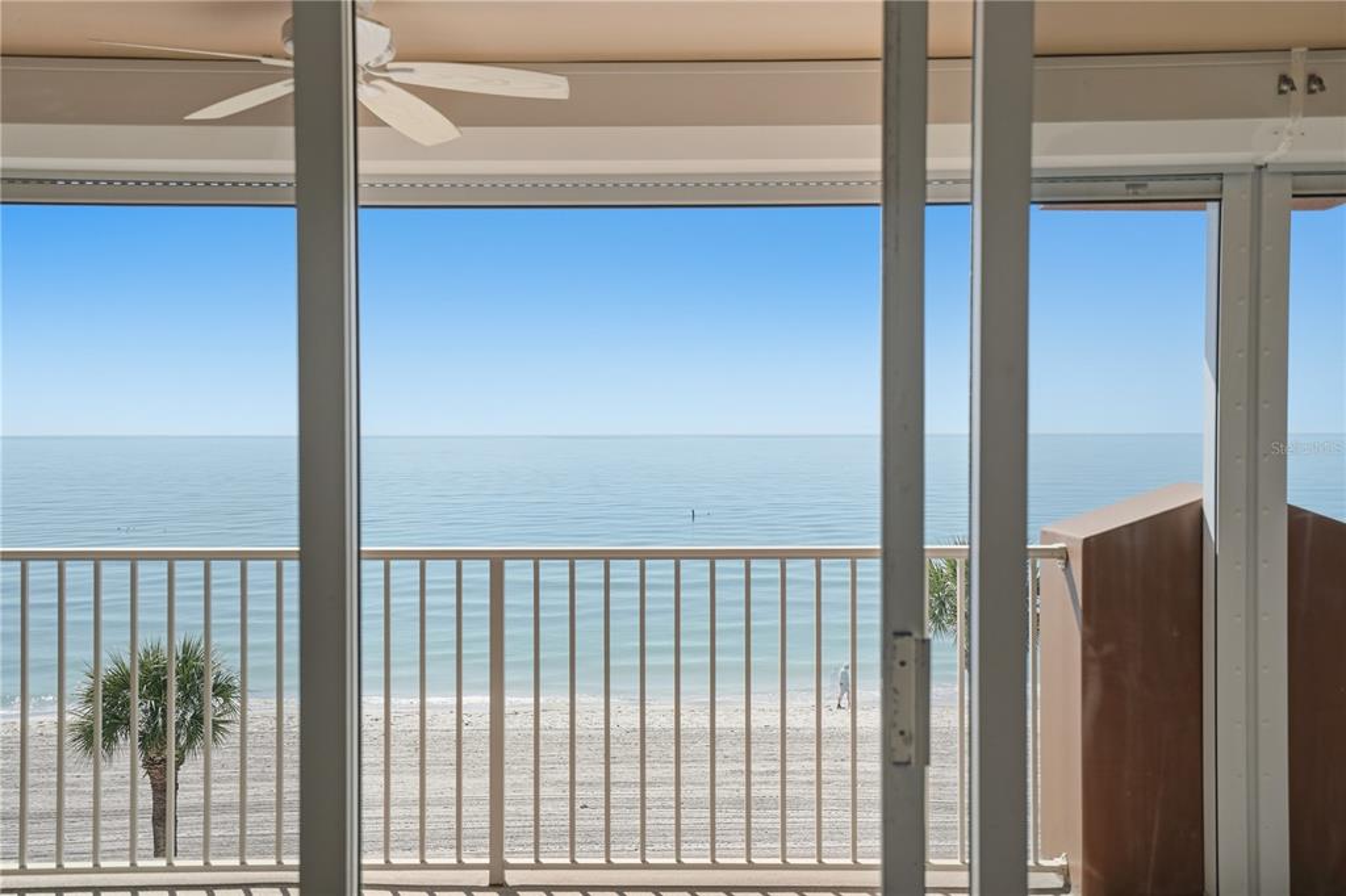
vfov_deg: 37.8
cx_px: 673
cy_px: 448
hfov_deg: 54.4
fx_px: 1308
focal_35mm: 35
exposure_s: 1/8000
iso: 800
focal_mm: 35
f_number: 5
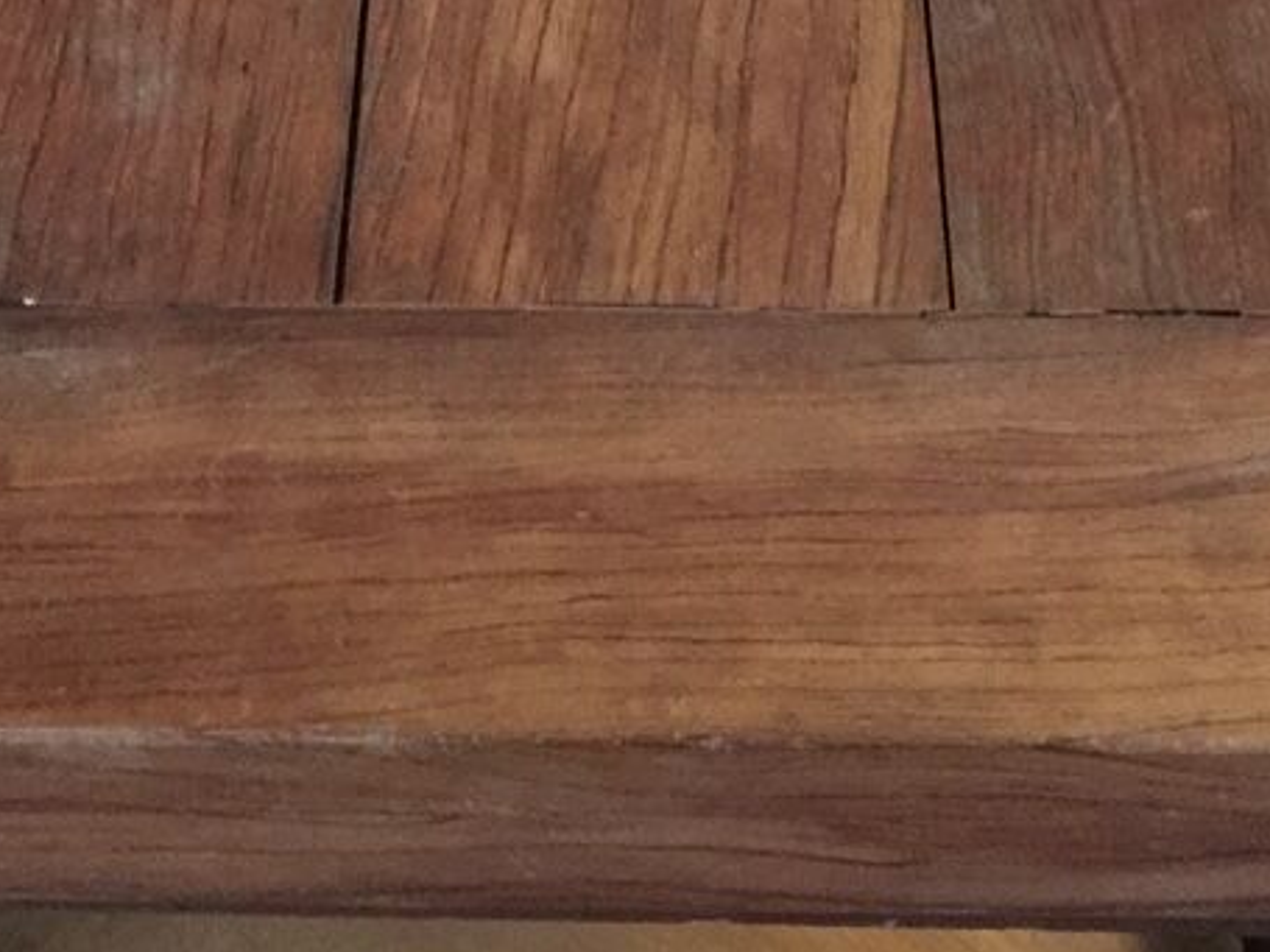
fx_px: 3815
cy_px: -575
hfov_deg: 18.9
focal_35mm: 104
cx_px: 625
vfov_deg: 13.2
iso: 160
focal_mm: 4.15
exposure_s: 1/8
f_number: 2.2
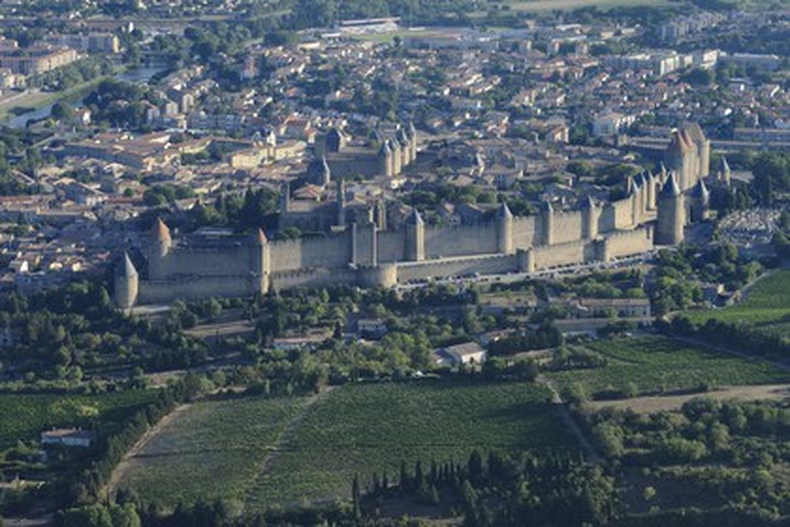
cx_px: 395
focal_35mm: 102
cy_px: 264
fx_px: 2238
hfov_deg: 20.0
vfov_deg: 13.4
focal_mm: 102
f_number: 5
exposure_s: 1/1000
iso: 400
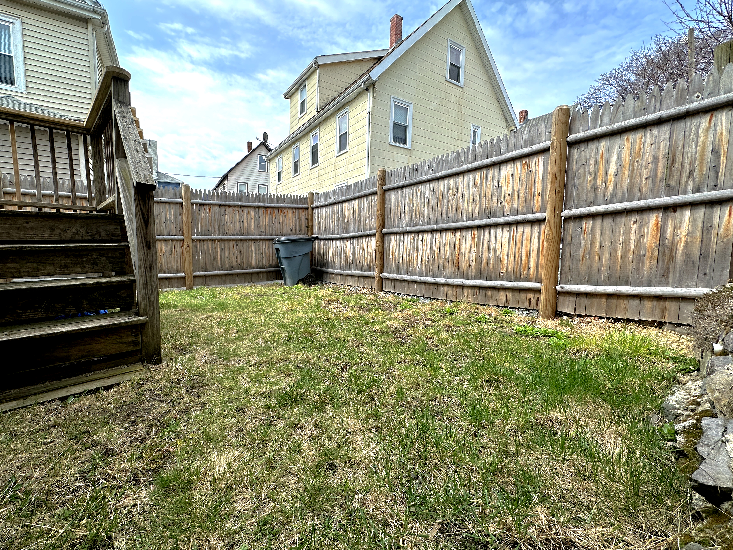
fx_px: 318
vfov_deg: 81.7
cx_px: 349
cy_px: 274
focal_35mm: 15
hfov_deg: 98.1
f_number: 2.2
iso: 40
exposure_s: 1/988
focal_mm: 2.22
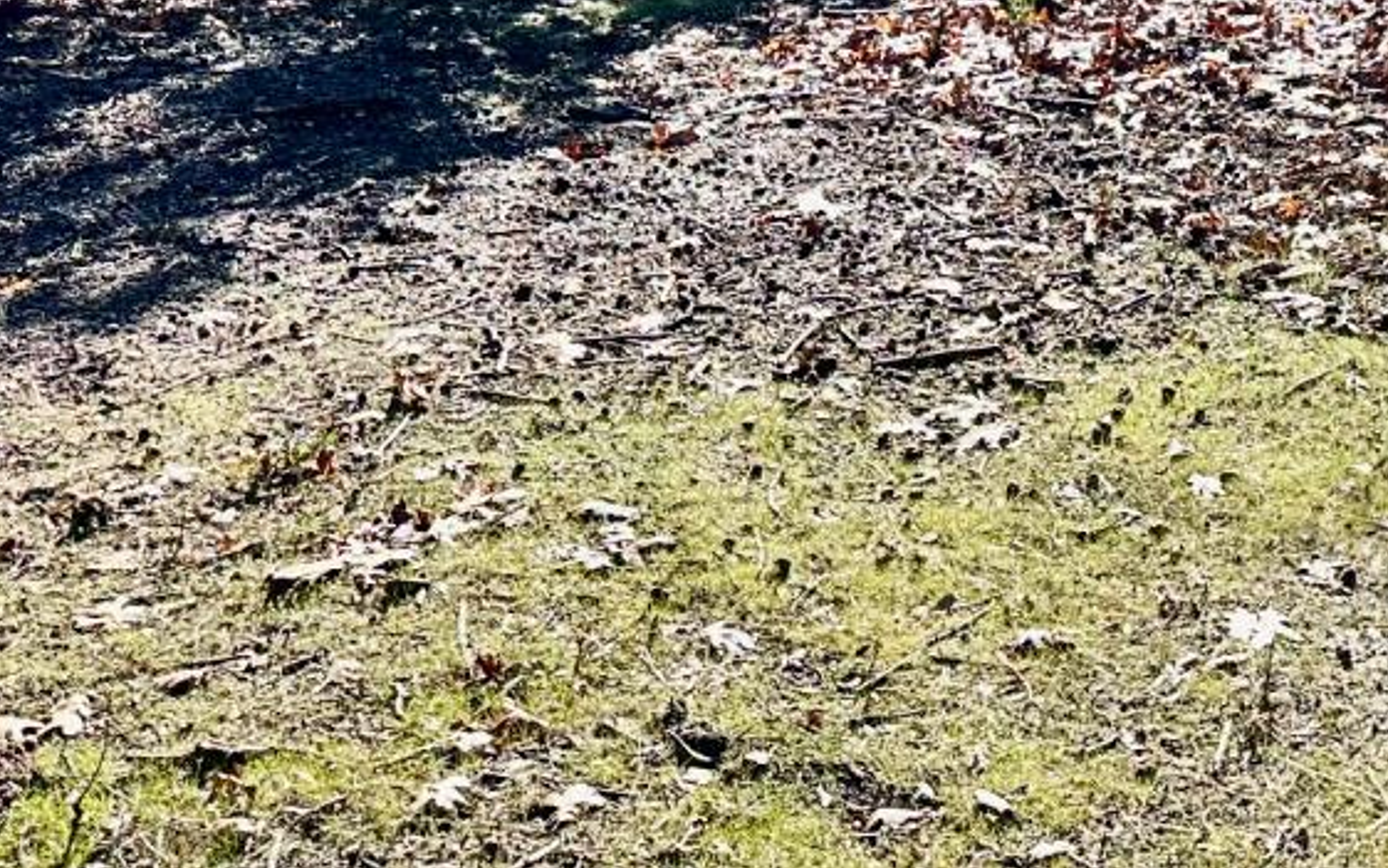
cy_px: -521
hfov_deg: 28.1
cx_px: 1440
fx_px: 2573
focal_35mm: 68
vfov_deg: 16.9
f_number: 1.78
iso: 80
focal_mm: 6.86
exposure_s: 1/1916
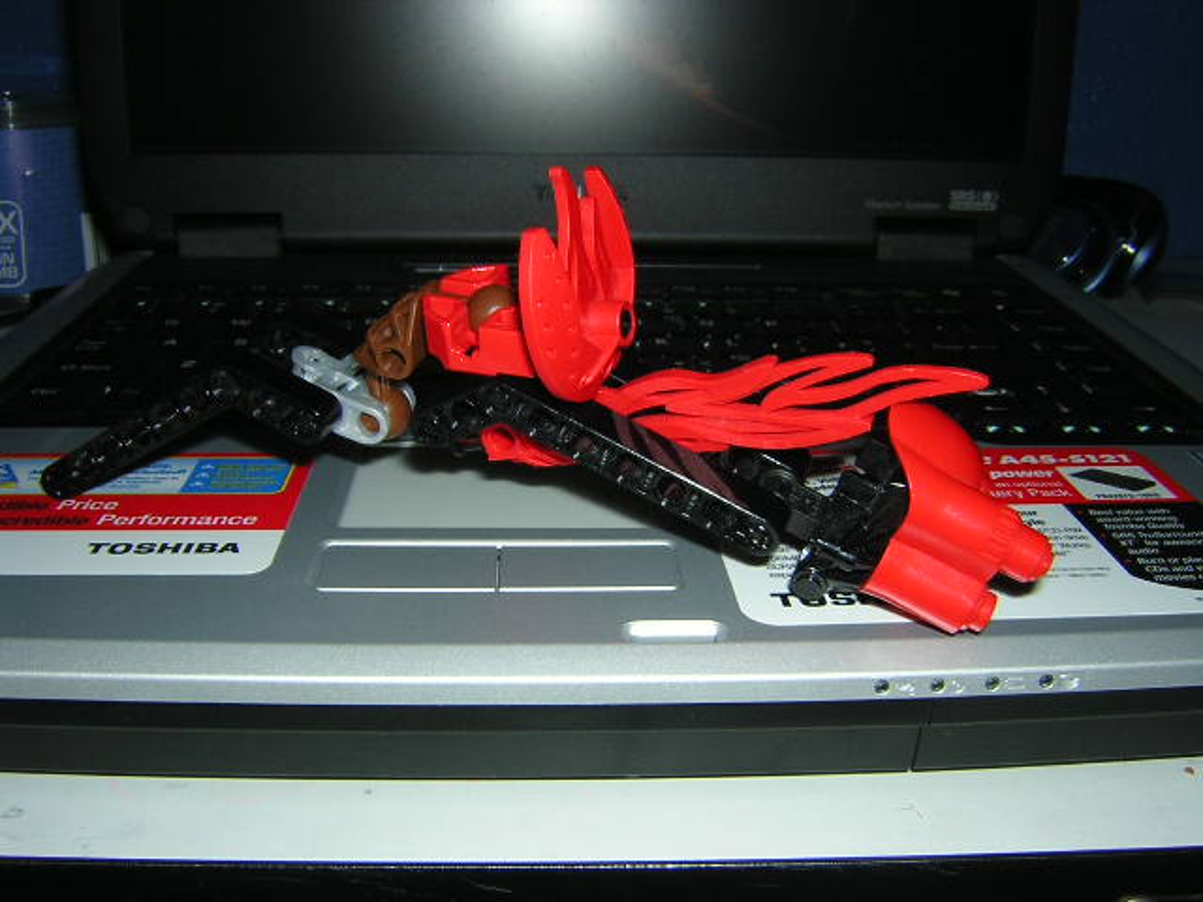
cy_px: 451
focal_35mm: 36
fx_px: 1251
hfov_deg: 51.4
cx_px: 602
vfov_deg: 39.7
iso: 100
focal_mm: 4.7
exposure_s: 1/60.1
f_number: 5.2
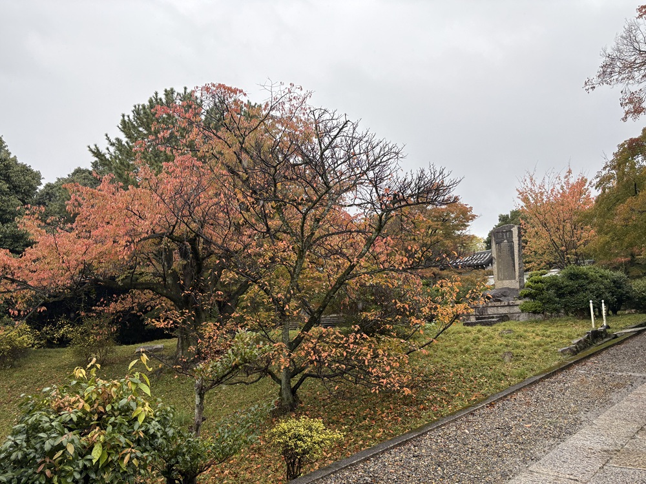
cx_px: 323
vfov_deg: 53.1
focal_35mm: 26
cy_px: 242
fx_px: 485
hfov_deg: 67.3
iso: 50
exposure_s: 1/417
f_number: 1.6
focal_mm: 5.96
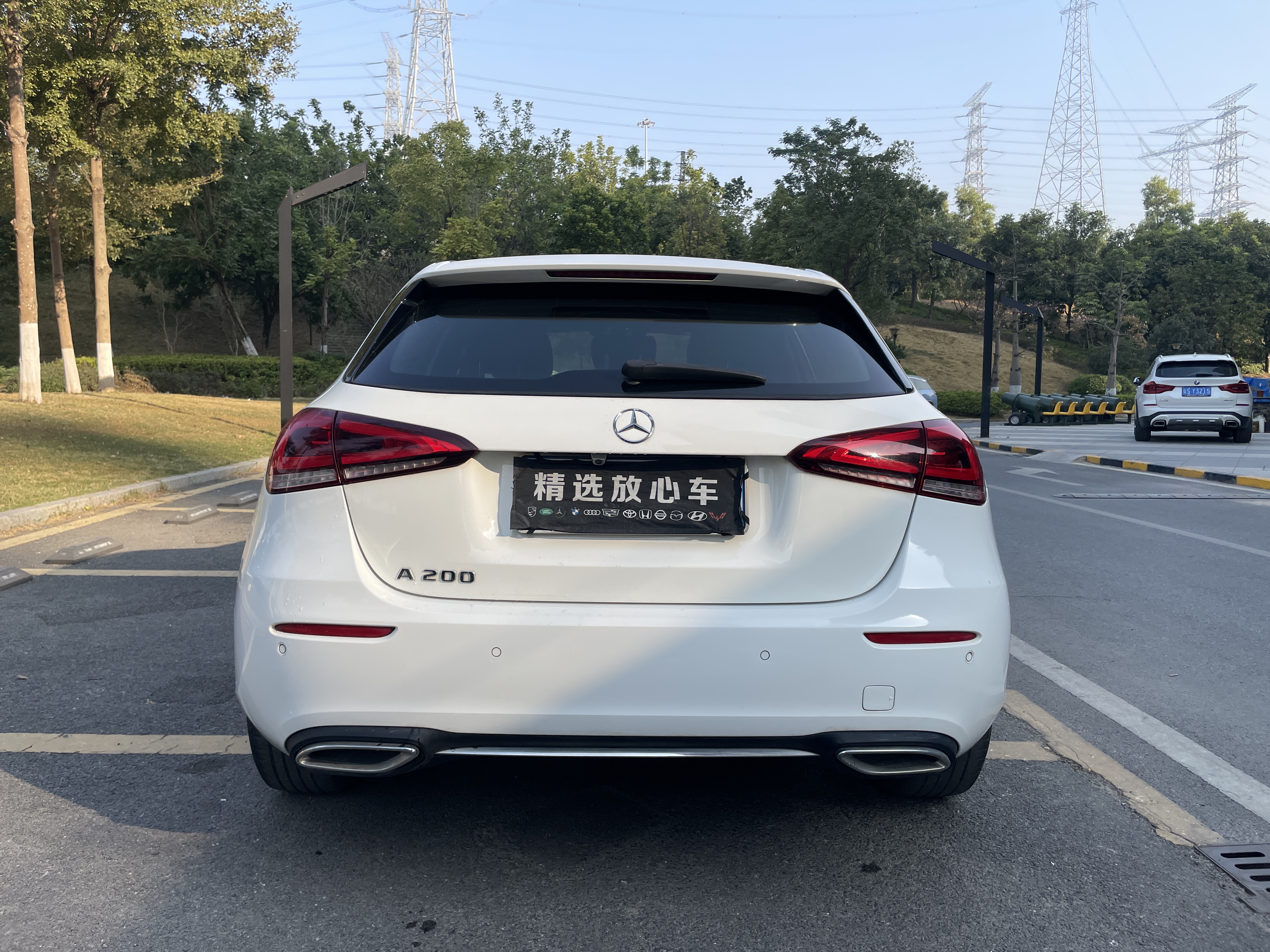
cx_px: 635
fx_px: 954
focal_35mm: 26
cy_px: 476
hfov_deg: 67.3
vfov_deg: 53.1
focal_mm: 4.2
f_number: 1.6
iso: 32
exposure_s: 1/1855
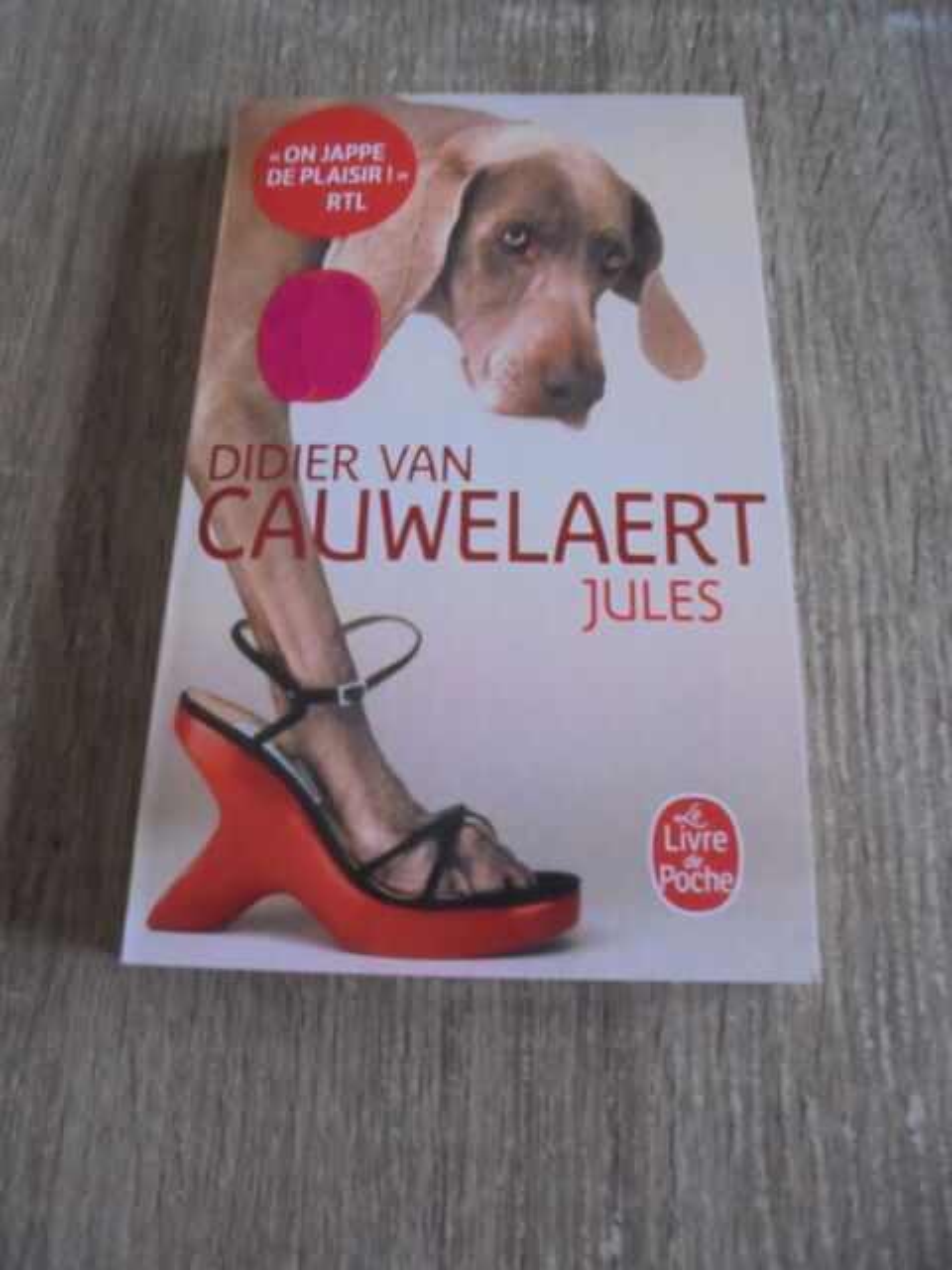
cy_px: 635
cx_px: 476
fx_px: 953
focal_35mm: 26
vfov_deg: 67.3
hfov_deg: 53.1
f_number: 3.5
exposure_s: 1/13
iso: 400
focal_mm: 4.6
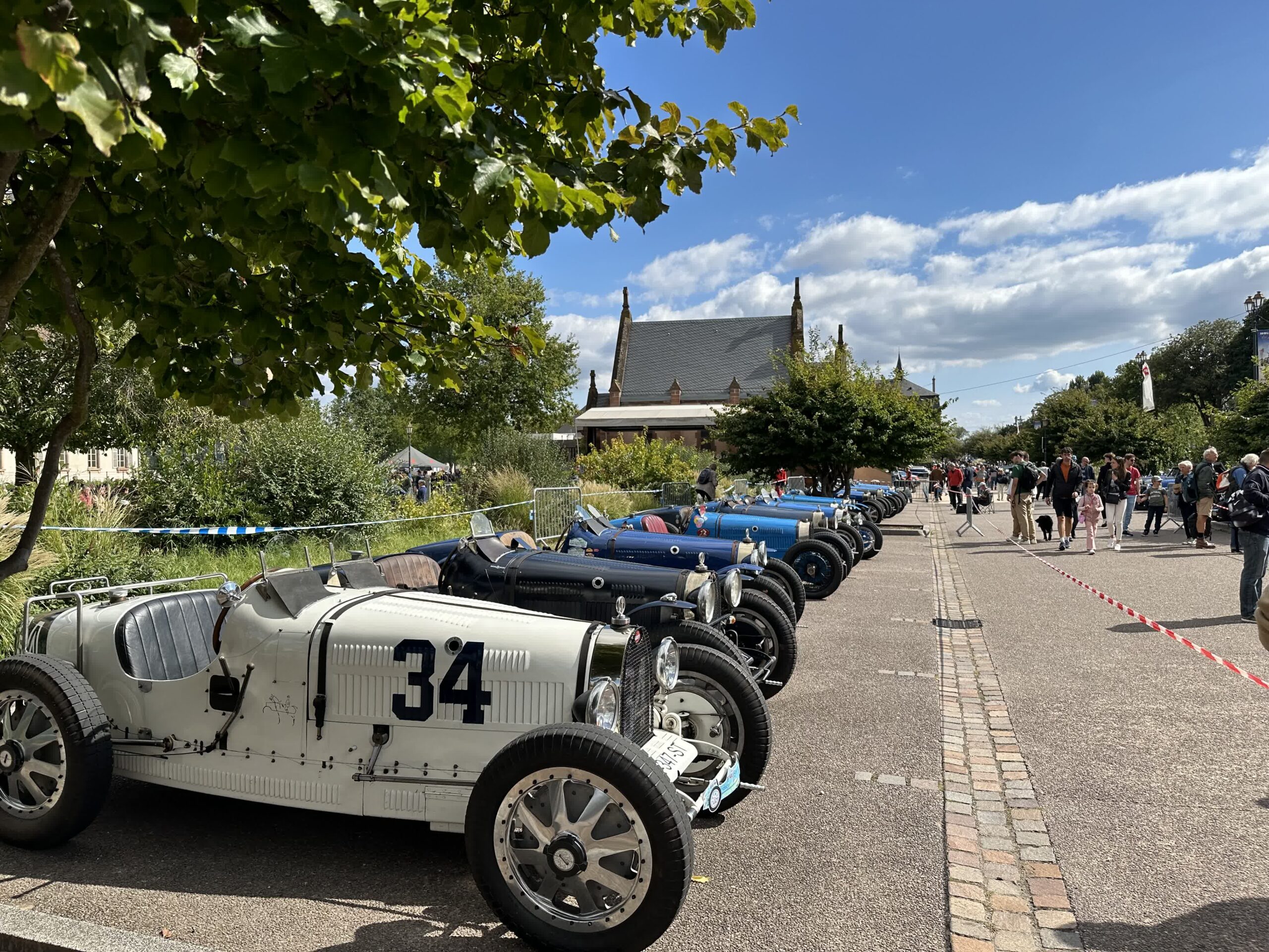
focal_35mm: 24
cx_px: 634
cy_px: 476
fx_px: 880
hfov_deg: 71.6
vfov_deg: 56.8
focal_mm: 6.86
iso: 80
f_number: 1.78
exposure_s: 1/4348
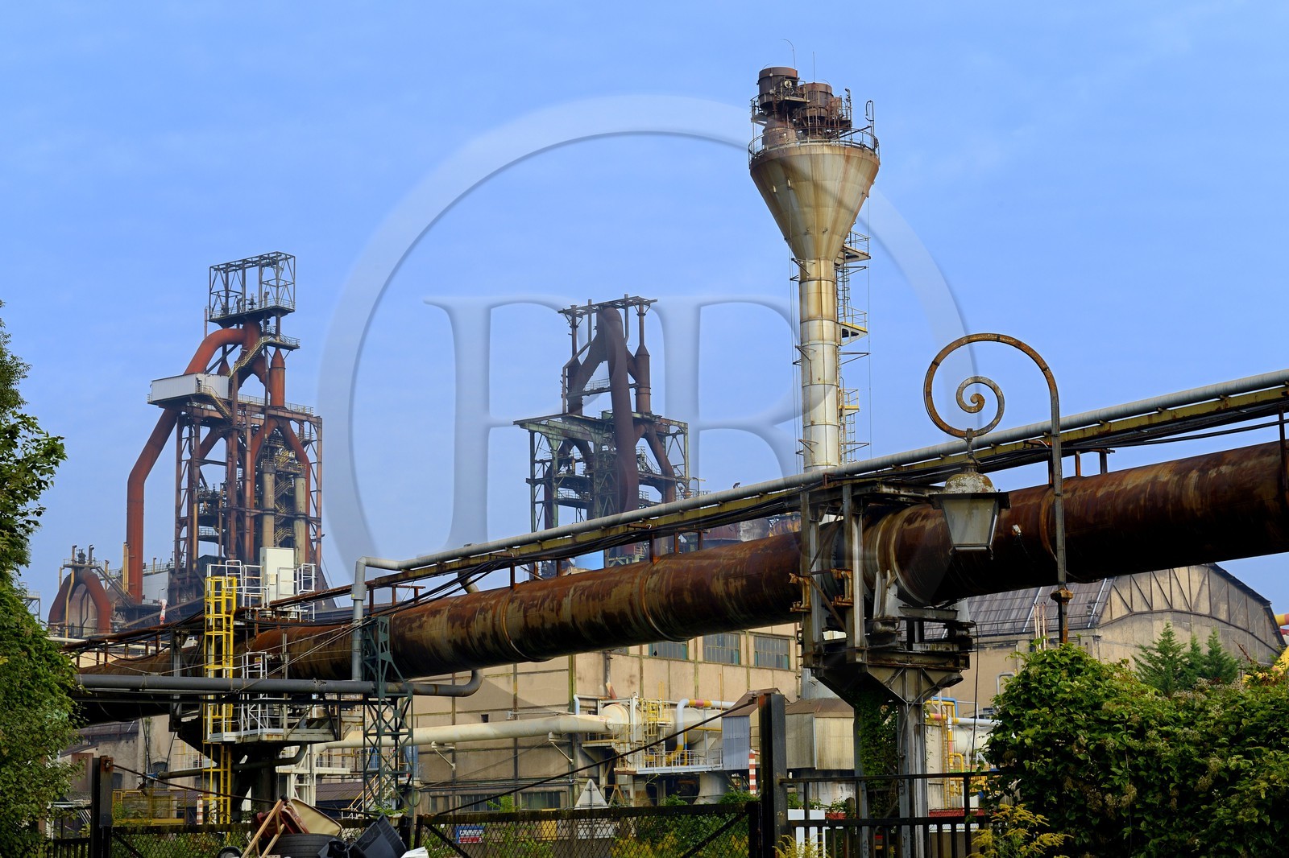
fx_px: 2506
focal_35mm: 70
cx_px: 644
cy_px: 429
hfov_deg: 28.8
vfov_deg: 19.4
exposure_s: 1/200
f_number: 13
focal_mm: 70
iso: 200
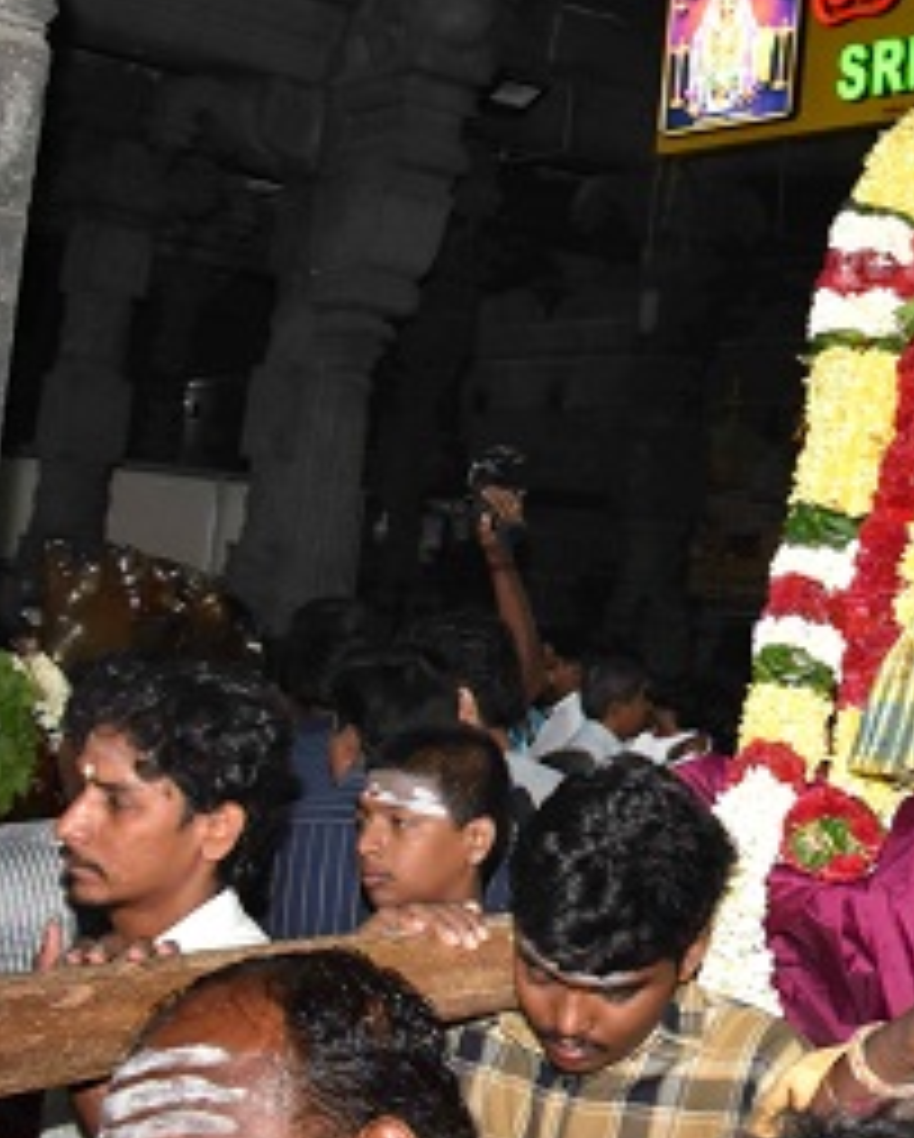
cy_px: 252
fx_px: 2025
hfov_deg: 23.1
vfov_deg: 30.7
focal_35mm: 60
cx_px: 1121
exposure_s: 1/100
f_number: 9
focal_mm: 18
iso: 1600
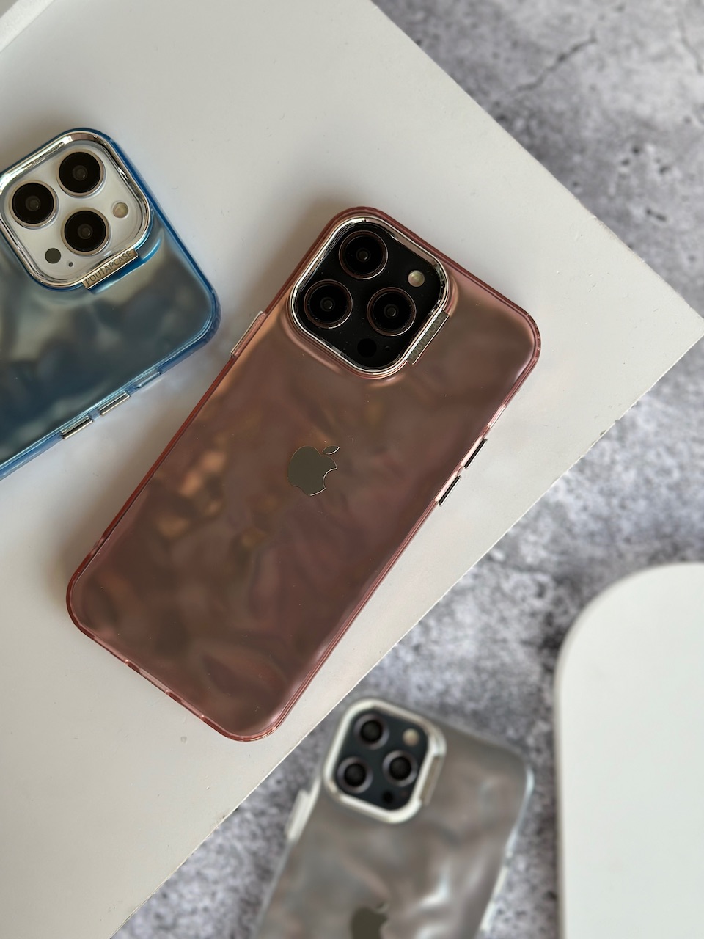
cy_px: 470
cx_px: 352
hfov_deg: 30.3
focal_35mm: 48
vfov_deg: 39.7
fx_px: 1302
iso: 80
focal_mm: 6.86
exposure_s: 1/166
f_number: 1.78
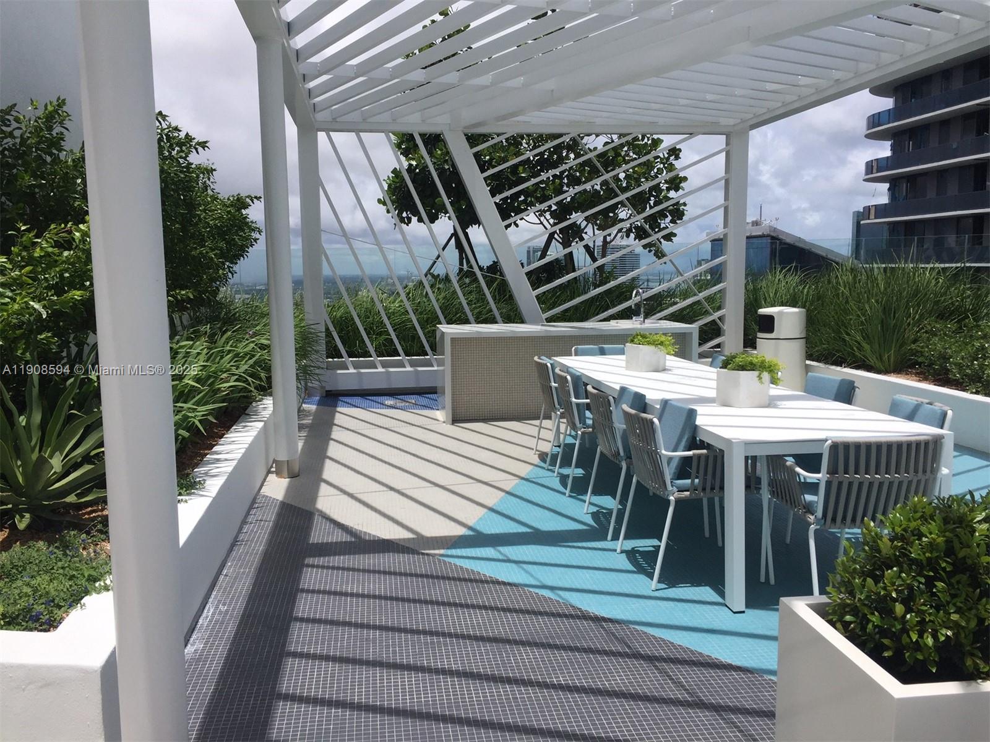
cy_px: 371
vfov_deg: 48.2
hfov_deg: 61.7
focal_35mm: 29
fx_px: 829
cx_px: 495
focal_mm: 4.15
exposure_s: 1/3597
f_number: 2.2
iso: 32
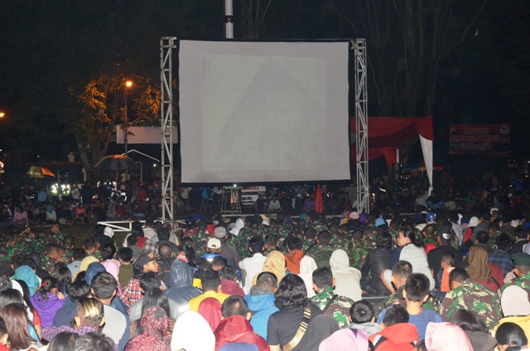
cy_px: 176
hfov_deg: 29.9
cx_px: 265
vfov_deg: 20.1
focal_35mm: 68
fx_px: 992
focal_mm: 45
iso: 1600
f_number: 8
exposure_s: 1/60
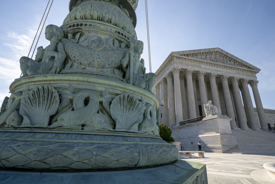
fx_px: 137
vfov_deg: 67.4
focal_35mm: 18
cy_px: 92
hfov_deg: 90.0
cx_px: 138
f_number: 16
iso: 400
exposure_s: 1/200
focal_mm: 12
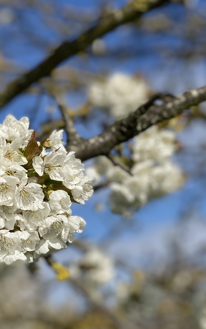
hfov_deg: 16.5
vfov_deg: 26.1
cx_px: 96
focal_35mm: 79
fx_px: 710
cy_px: 174
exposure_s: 1/3984
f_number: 2
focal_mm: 6
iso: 20
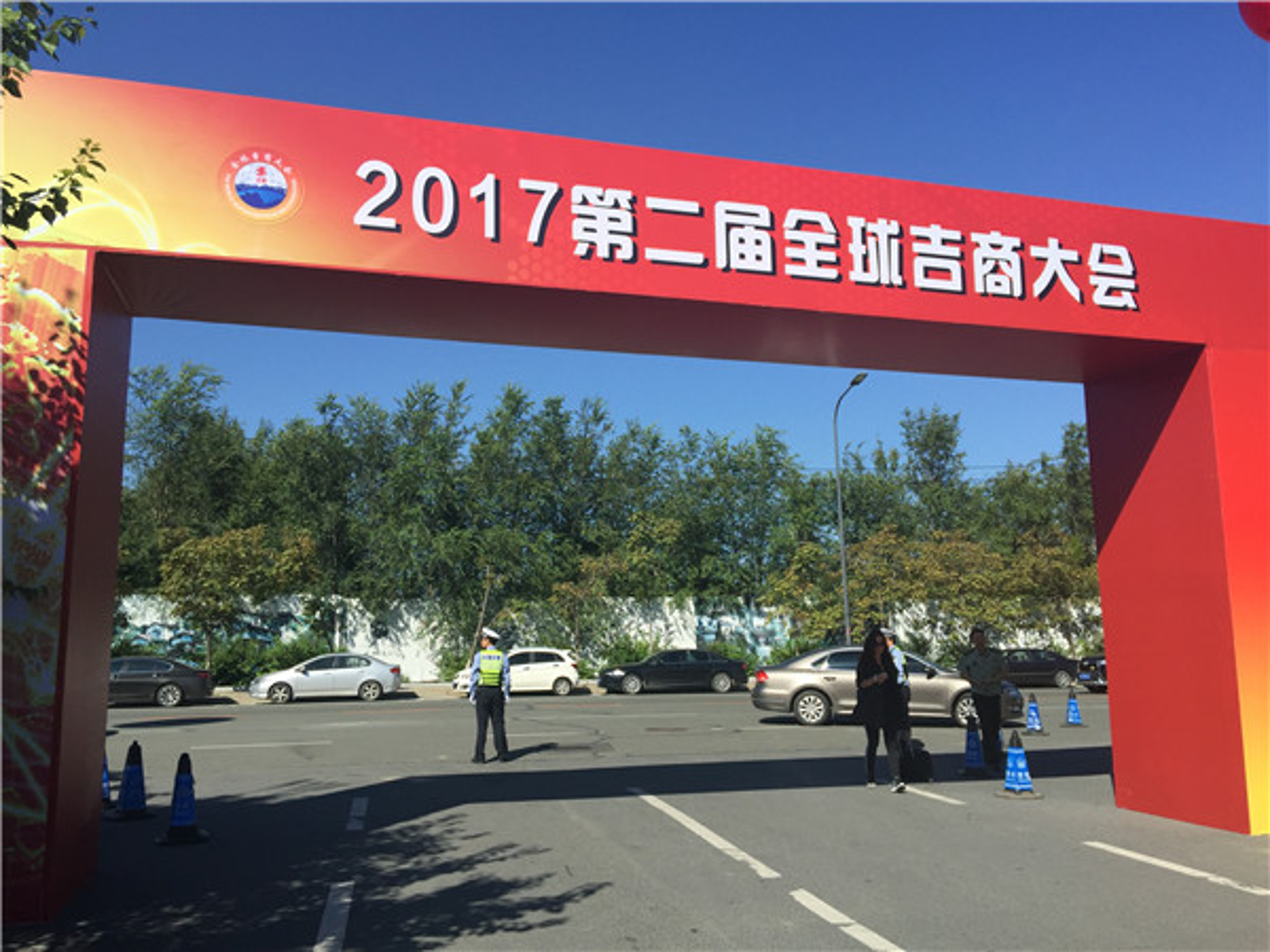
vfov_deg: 48.2
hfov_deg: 61.7
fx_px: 1064
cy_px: 476
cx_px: 635
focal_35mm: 29
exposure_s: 1/2083
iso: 32
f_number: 2.2
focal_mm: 4.15
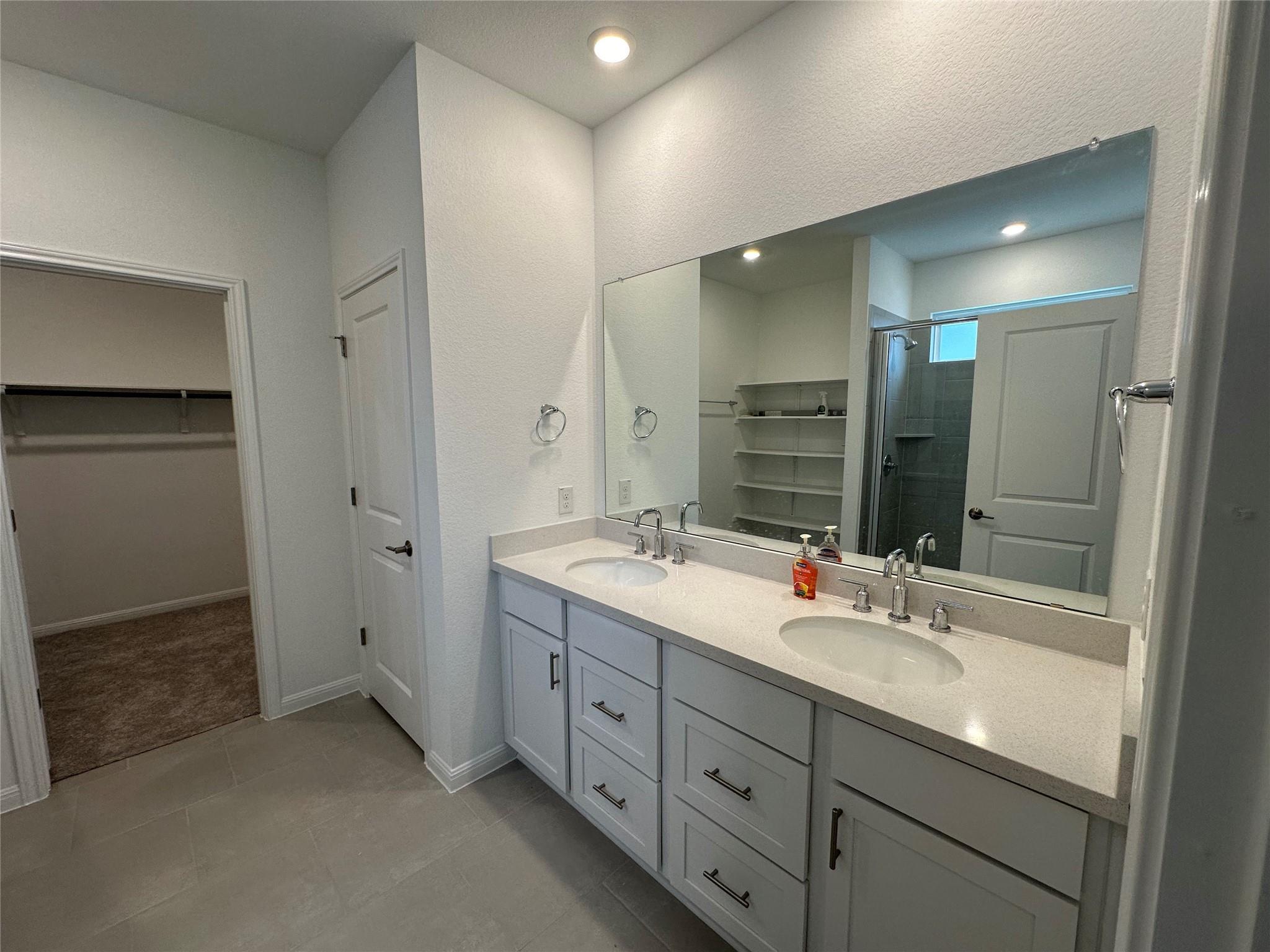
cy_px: 476
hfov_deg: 102.1
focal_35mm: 14
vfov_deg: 85.7
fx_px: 514
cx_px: 635
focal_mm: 2.22
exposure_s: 1/120
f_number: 2.2
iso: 100
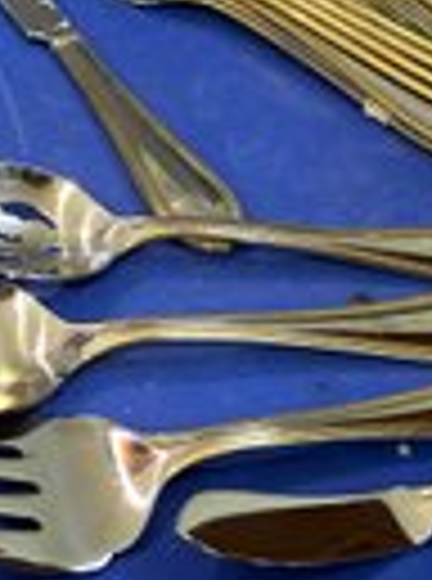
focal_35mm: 64
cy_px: 61
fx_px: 1070
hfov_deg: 22.2
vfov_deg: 29.2
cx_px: 38
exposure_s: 1/60
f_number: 1.78
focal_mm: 6.86
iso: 320
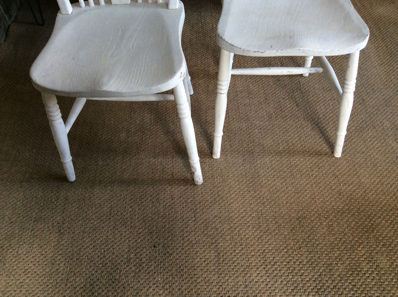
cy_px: 148
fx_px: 367
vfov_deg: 44.1
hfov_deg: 56.9
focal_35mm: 32
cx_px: 199
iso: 100
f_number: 2.4
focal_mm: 3.3
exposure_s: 1/25
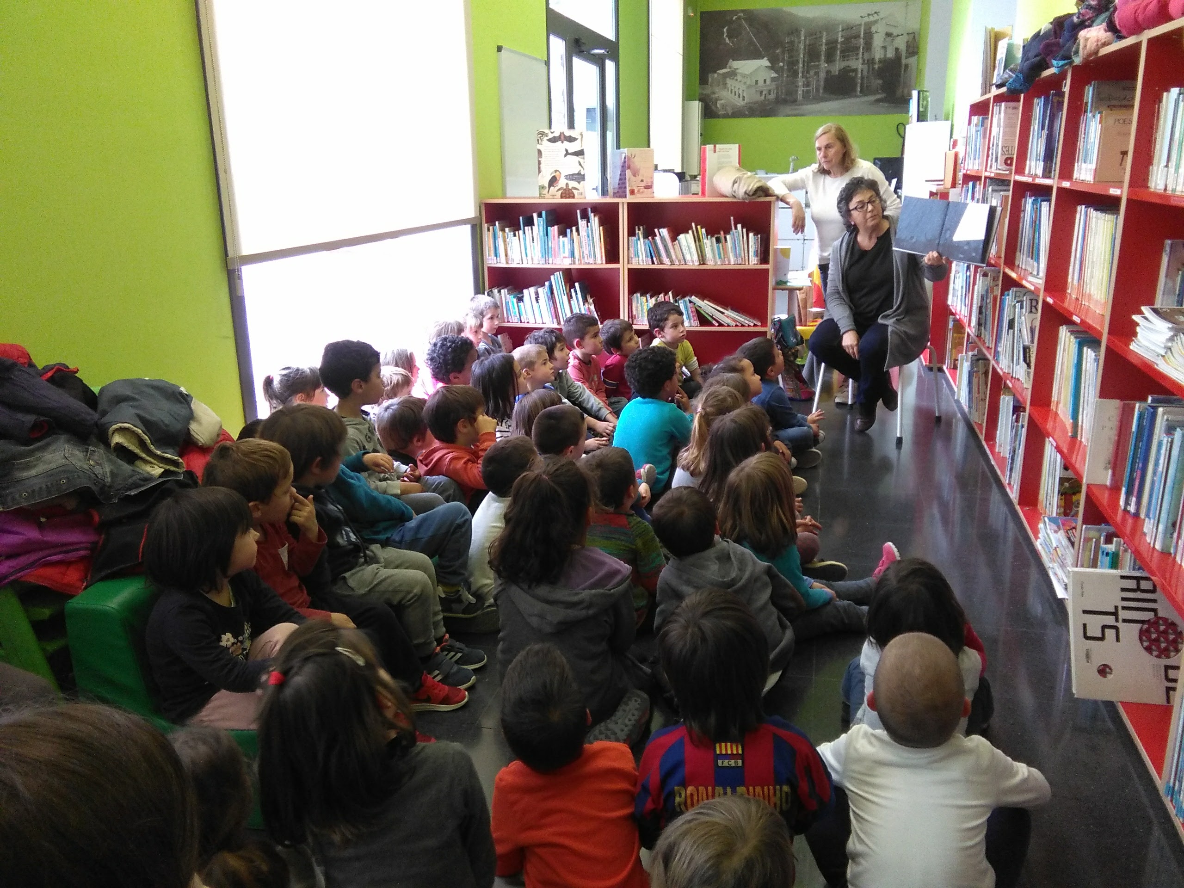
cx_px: 592
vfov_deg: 49.7
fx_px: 958
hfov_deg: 63.4
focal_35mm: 28
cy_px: 444
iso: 200
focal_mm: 2.34
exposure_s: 1/33
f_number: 2.2
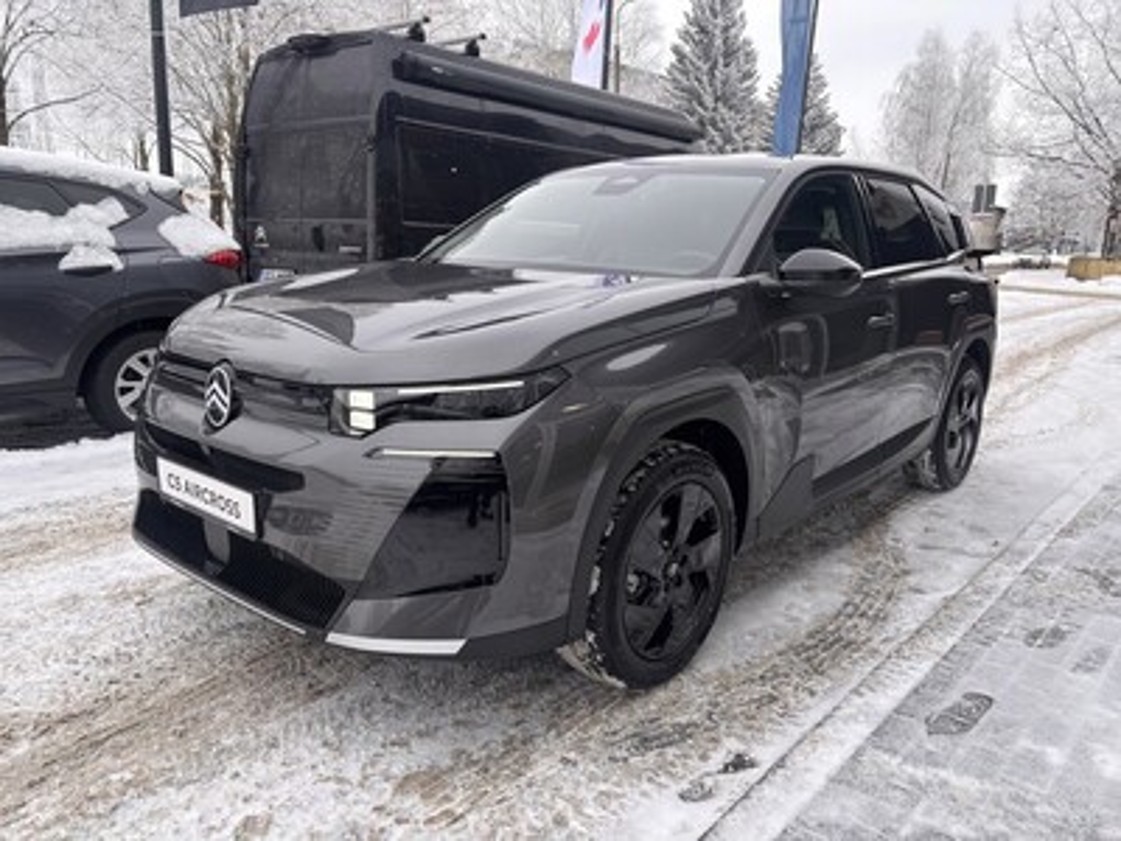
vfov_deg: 53.1
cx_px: 560
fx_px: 842
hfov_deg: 67.3
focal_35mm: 26
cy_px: 420
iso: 50
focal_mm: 5.96
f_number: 1.6
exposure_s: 1/531
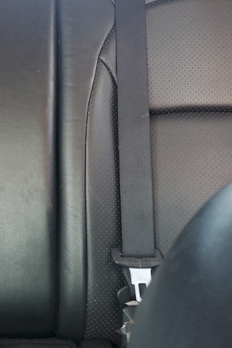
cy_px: 117
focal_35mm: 60
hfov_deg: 21.6
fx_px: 580
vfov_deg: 33.1
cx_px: -15
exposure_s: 1/60.2
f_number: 1.5
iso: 122
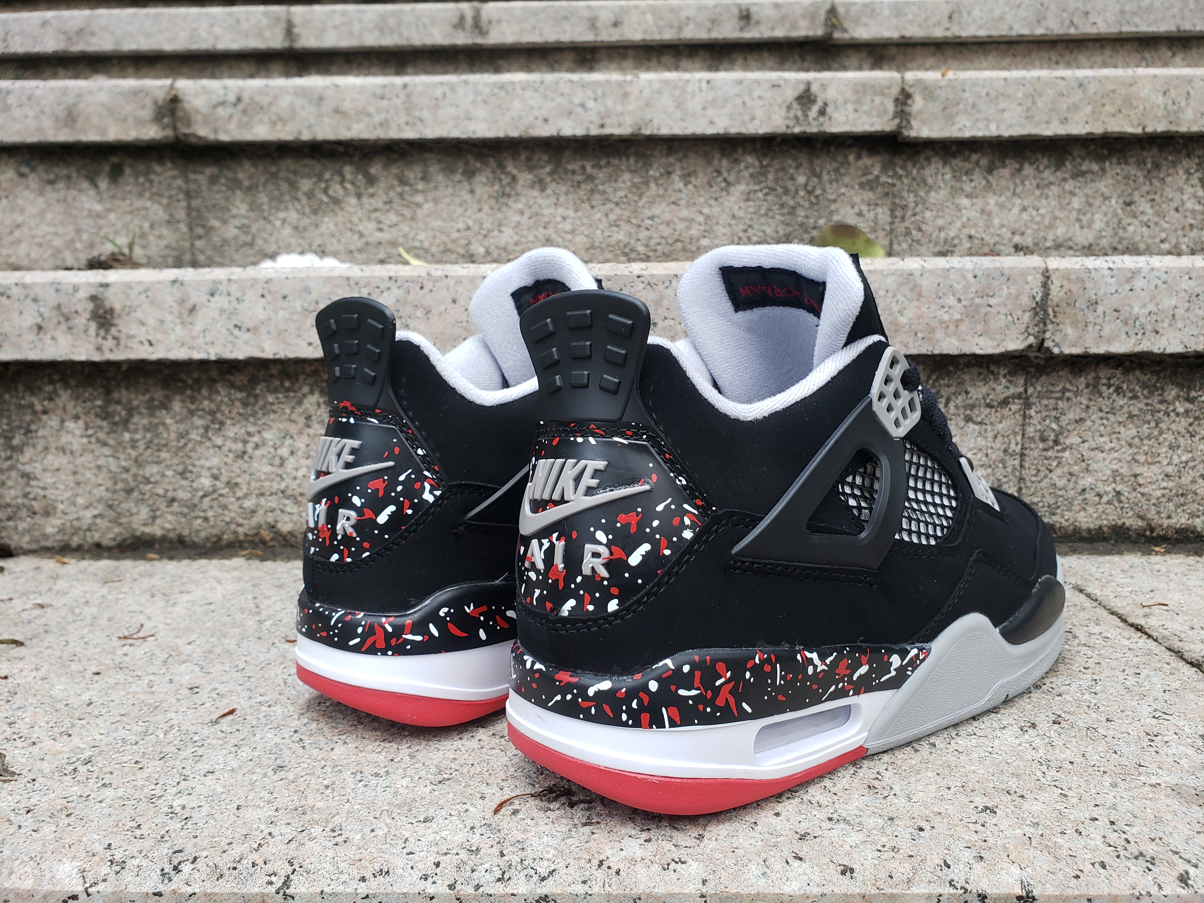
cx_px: 602
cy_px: 452
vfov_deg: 53.1
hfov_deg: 67.3
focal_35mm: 26
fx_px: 904
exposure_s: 1/50
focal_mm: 4.3
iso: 160
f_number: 2.4
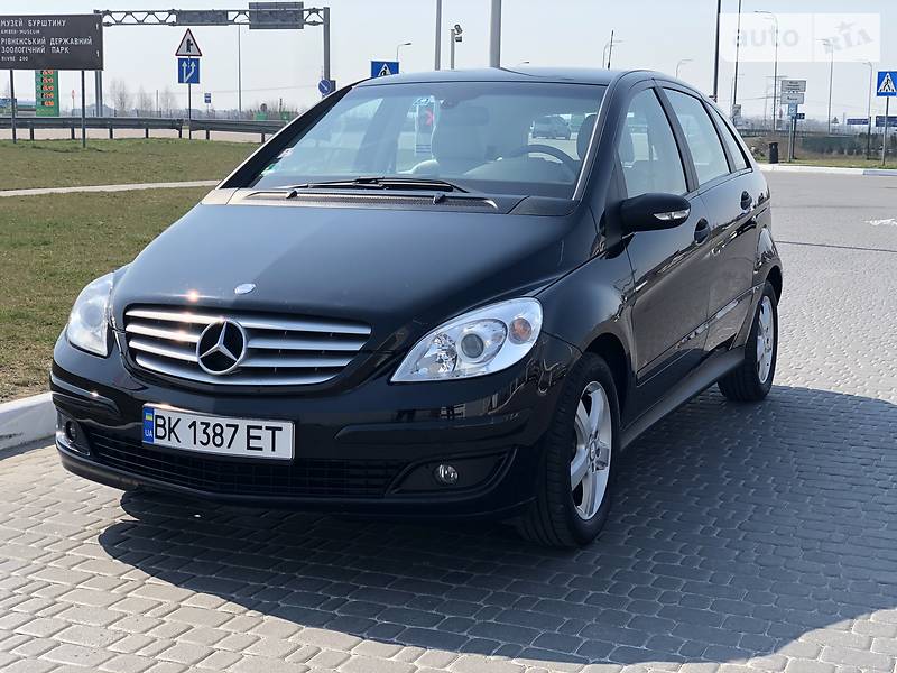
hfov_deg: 36.8
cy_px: 336
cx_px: 448
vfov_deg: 28.0
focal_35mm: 52
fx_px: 1347
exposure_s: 1/640
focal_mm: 6
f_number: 2.4
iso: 16
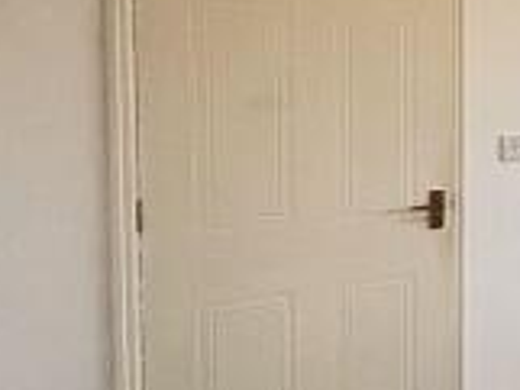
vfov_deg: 30.7
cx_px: 761
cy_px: 137
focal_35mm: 47
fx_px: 707
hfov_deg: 28.3
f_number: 1.8
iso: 250
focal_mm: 1.57
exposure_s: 1/100
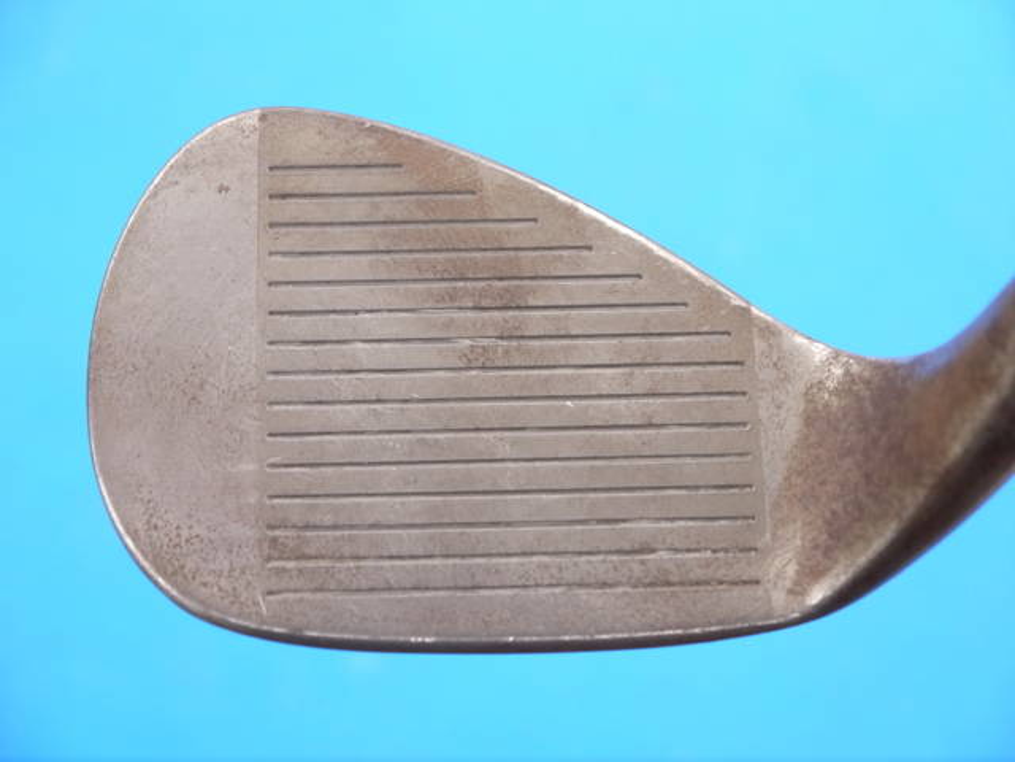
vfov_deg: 17.6
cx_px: 508
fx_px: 2463
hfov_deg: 23.3
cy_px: 381
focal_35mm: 84
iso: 800
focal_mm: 42
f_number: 5.6
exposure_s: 1/60
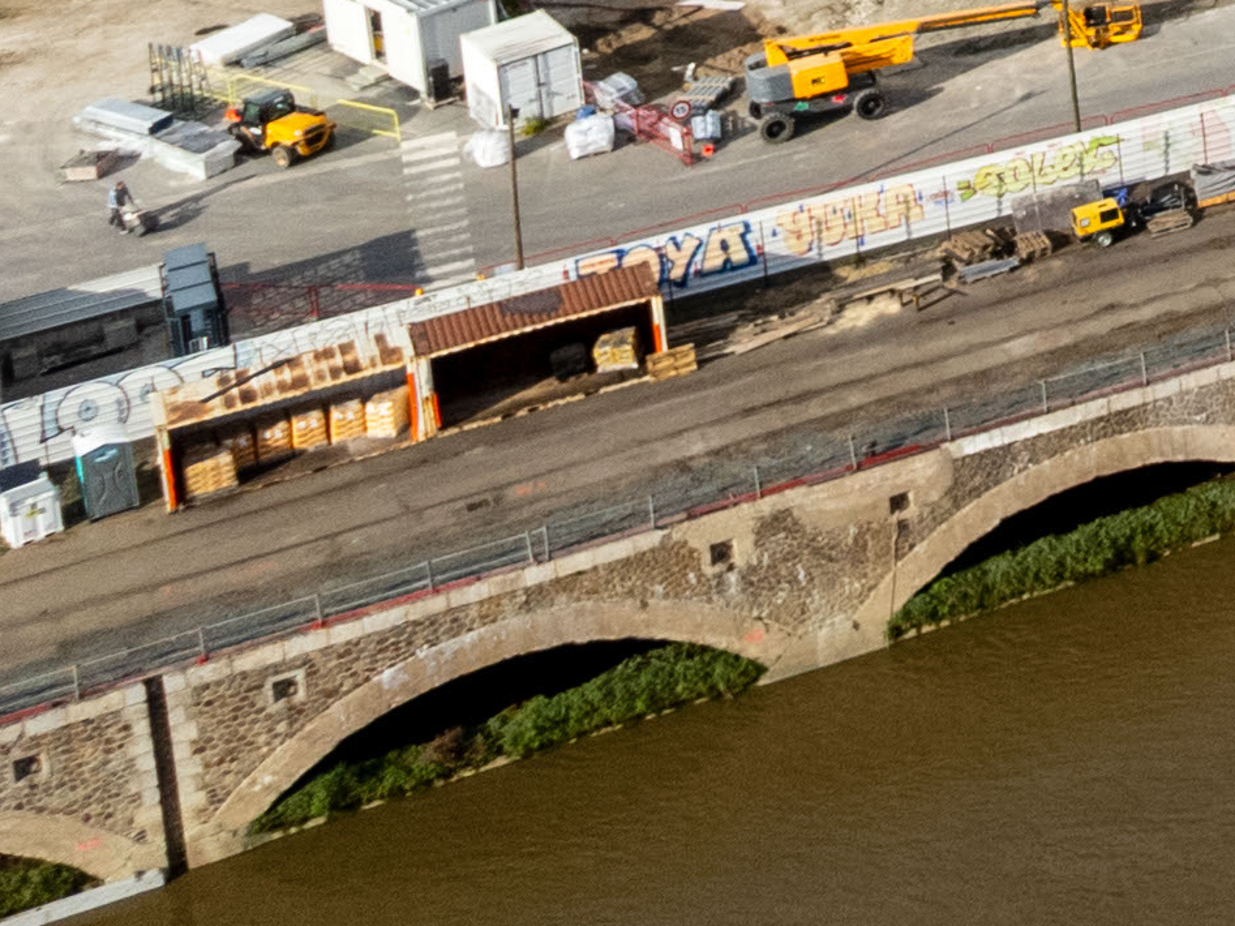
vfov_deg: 10.7
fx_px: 4352
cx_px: 3221
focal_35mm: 122
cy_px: -1178
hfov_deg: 12.0
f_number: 2.8
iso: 150
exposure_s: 1/2500
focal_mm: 8.38
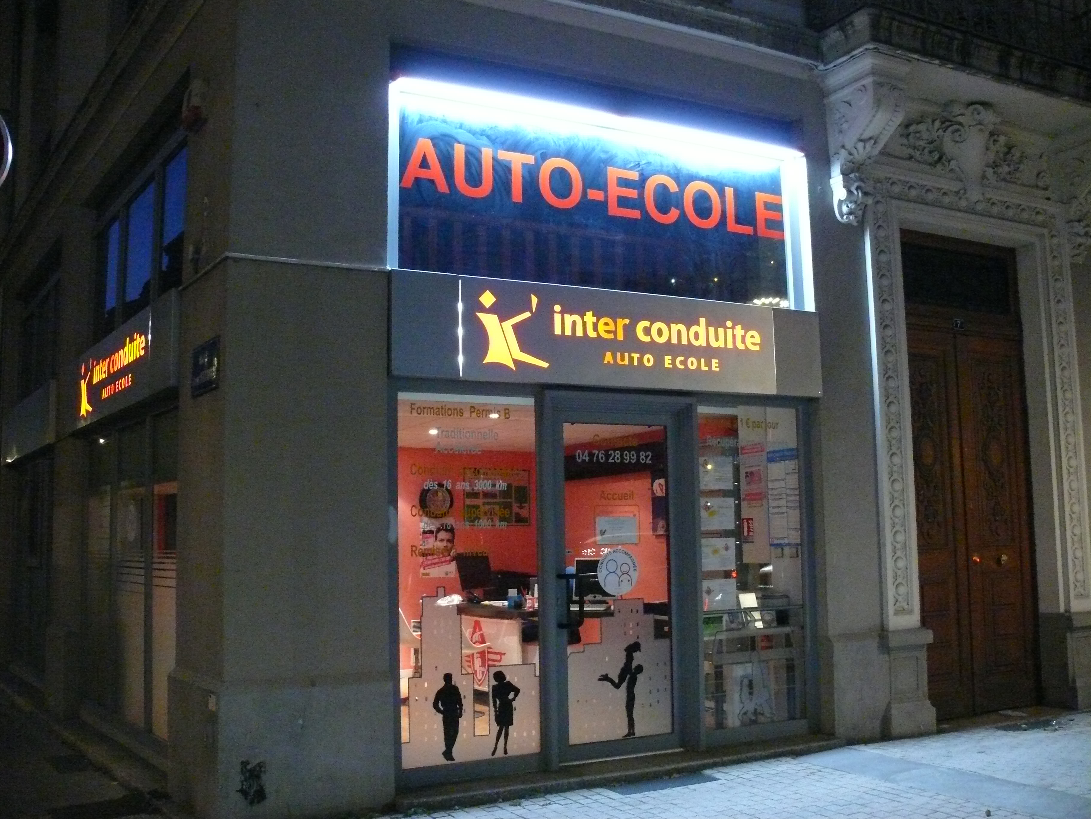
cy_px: 410
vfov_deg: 40.7
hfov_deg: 52.6
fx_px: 1103
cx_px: 546
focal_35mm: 35
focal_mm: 7.4
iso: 800
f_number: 2.8
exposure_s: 1/20
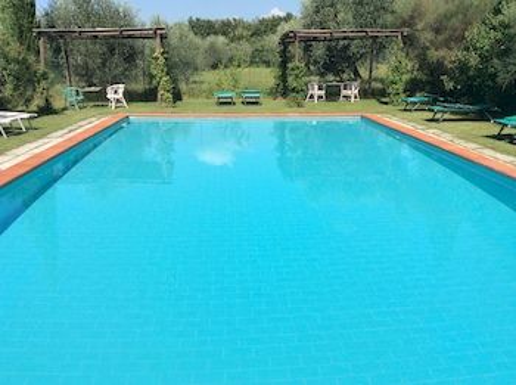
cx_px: 258
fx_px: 491
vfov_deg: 42.8
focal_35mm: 33
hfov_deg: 55.4
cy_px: 192
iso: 32
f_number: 2.4
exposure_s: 1/1466
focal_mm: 3.3
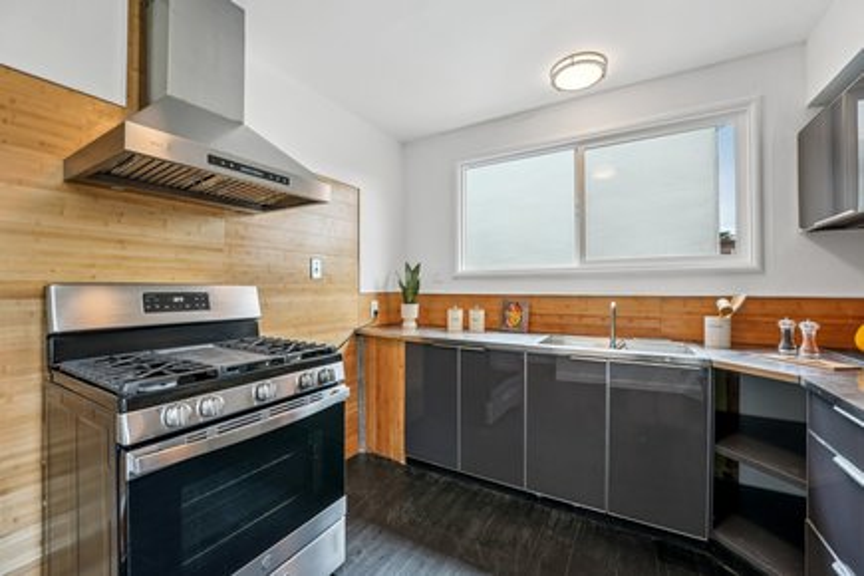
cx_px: 432
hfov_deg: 104.3
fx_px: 336
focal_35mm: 14
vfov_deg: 81.2
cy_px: 288
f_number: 8
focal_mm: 14
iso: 640
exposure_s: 1/50
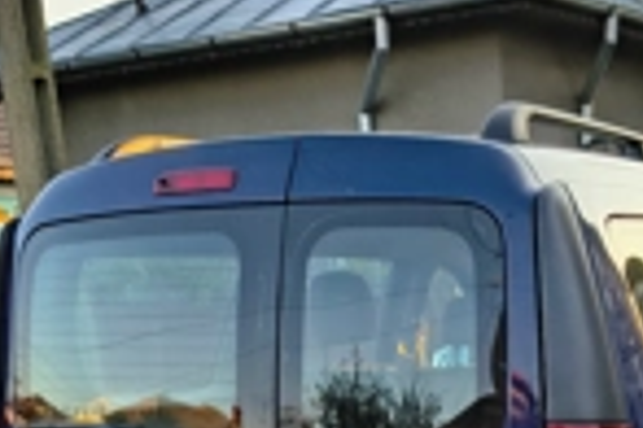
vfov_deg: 18.3
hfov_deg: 30.6
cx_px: 459
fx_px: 1161
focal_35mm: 65
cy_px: 659
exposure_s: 1/387
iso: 100
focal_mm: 5.56
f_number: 1.8
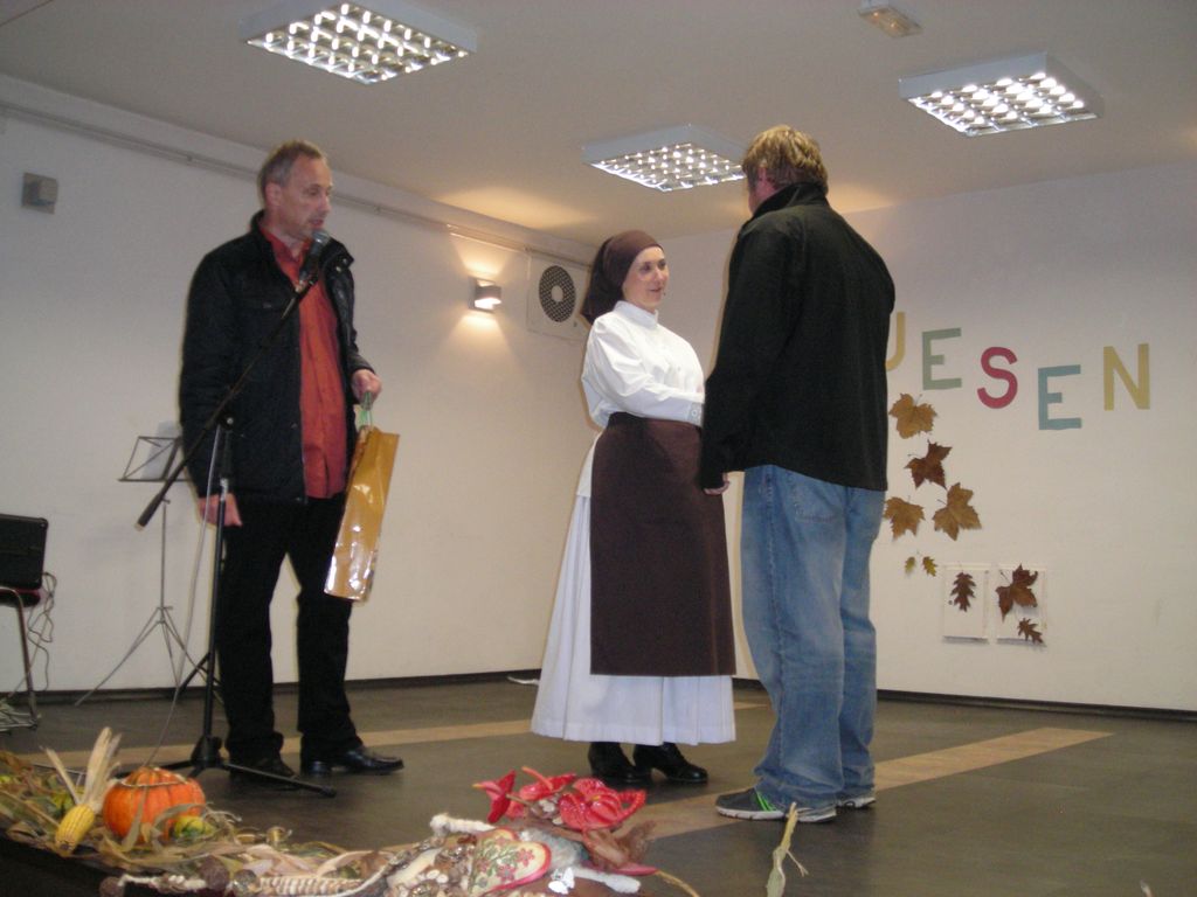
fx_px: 1314
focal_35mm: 38
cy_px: 448
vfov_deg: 37.7
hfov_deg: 49.0
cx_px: 598
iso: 254
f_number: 3.2
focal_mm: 6.3
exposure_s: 1/60
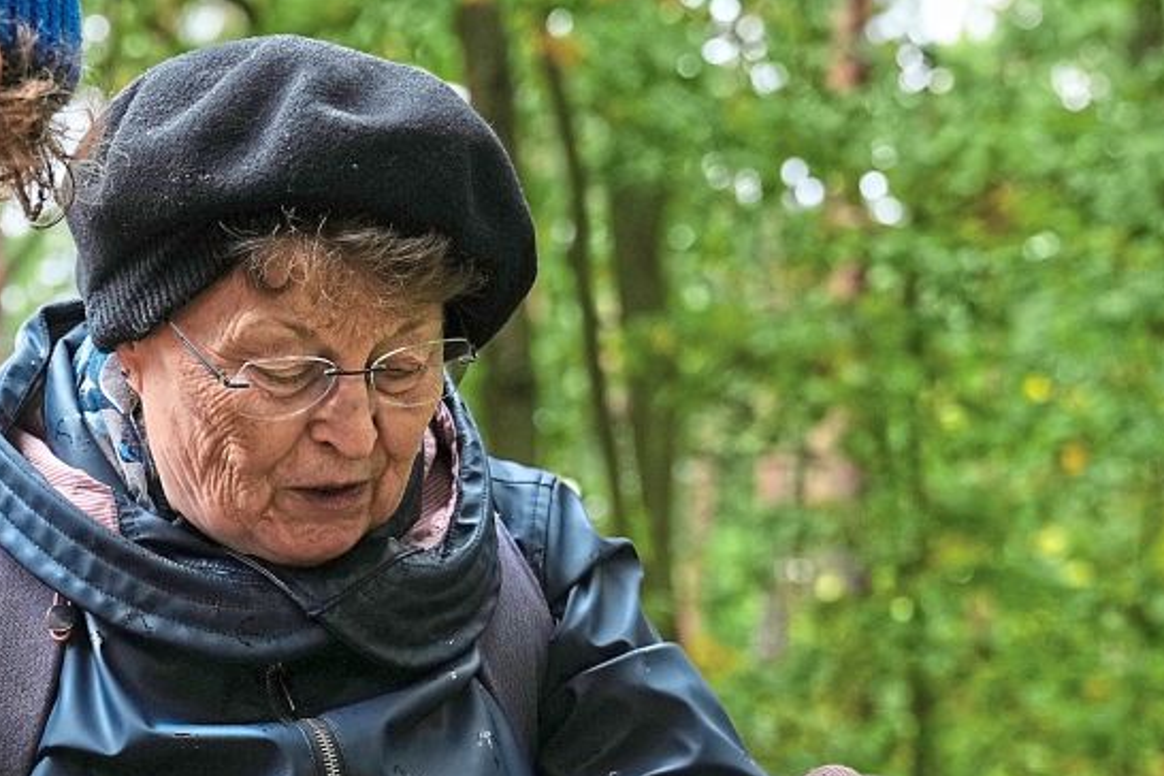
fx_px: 3524
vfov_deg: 12.5
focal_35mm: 109
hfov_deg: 18.5
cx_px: 147
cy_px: 605
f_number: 3.5
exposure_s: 1/400
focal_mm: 48
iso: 800
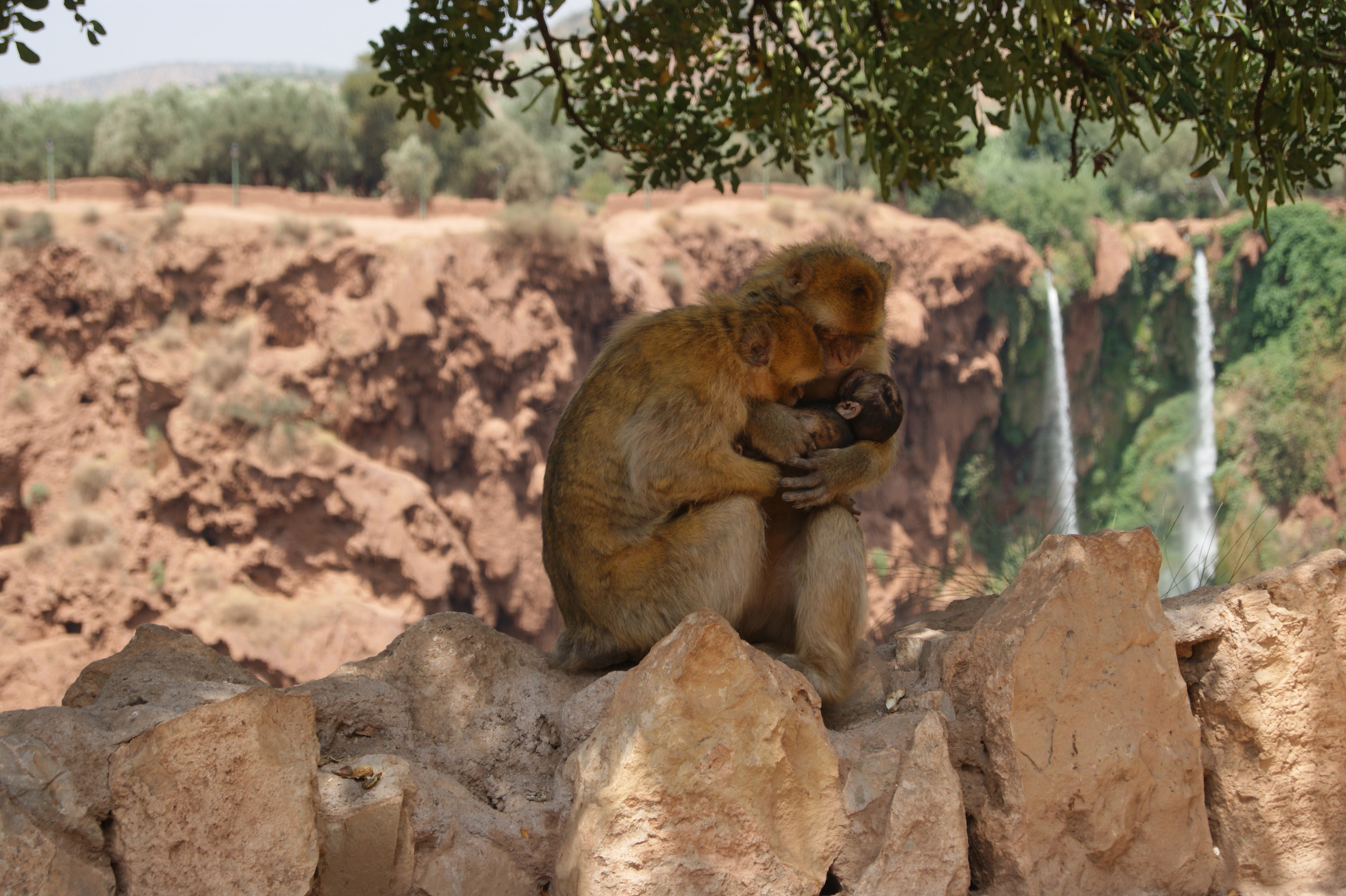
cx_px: 673
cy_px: 448
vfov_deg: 16.5
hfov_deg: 24.6
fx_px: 3082
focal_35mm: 82
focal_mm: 55
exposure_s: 1/250
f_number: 5.6
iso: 100
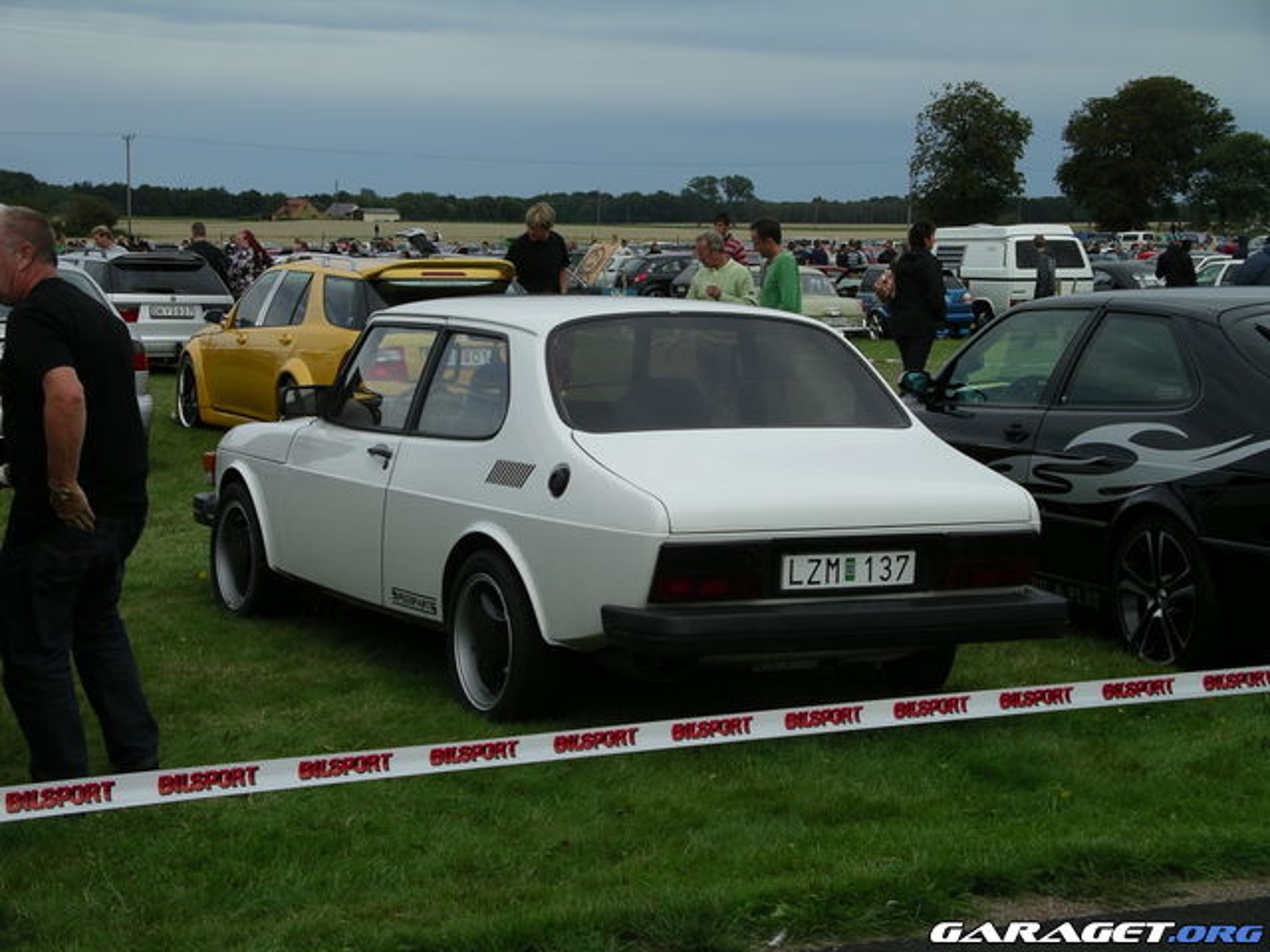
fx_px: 2642
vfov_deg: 20.4
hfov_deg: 27.0
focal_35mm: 72
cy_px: 476
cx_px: 635
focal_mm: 14.9
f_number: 6.5
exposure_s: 1/400
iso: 64
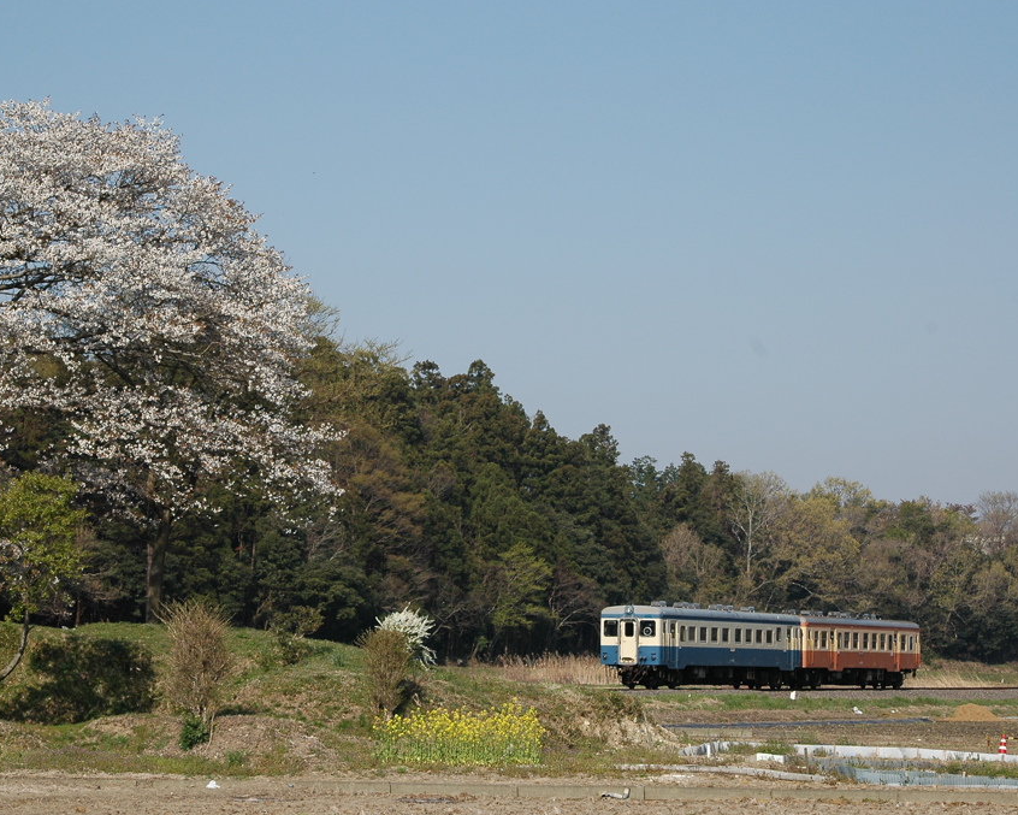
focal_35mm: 111
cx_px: 467
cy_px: 407
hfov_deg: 17.4
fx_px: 3332
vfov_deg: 13.9
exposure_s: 1/500
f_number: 9
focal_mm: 65
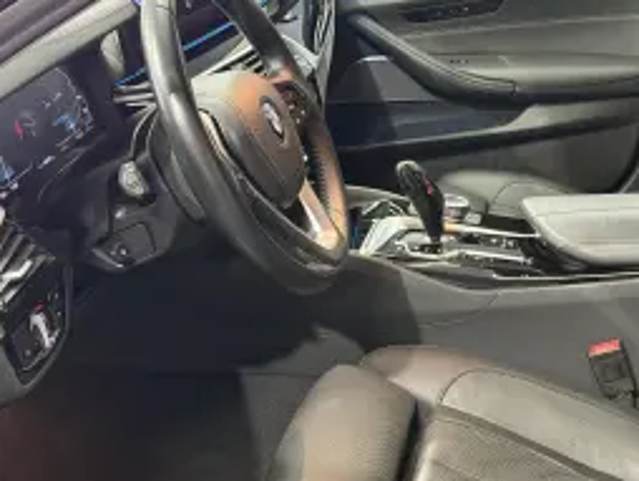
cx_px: 448
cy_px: 274
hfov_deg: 28.3
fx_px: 1256
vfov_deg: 21.6
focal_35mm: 68
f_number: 1.78
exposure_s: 1/25
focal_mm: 6.76
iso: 400
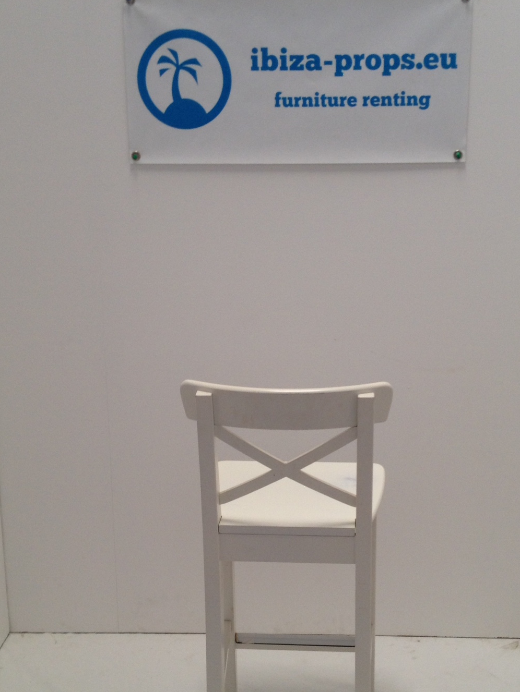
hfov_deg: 27.0
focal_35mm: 54
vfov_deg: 35.4
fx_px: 1081
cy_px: 428
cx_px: 290
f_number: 2.4
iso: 50
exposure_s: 1/24
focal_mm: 4.28
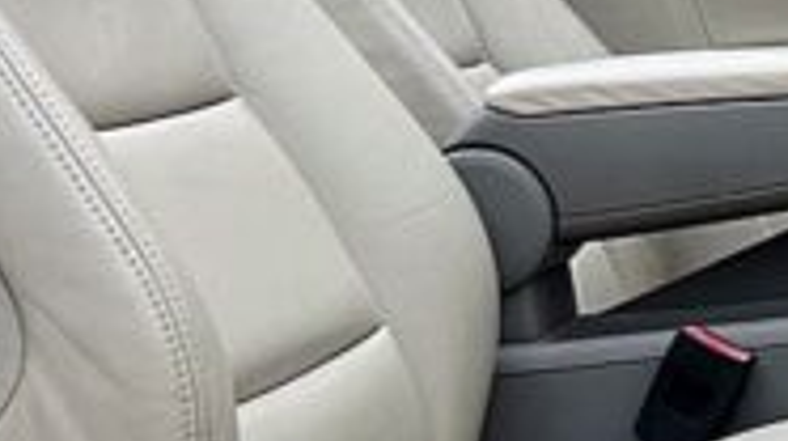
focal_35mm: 122
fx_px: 2545
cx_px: 1182
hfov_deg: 16.1
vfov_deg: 9.8
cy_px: 17
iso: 200
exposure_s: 1/50
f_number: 1.5
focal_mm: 5.7
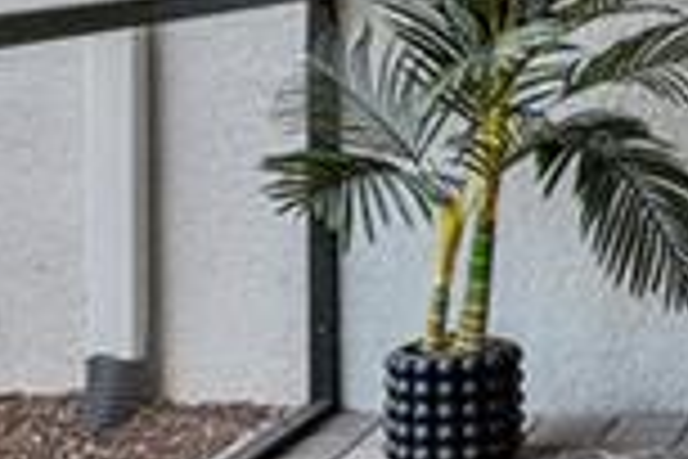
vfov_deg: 12.4
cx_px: 1075
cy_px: -148
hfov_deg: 17.0
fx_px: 2045
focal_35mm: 107
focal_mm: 16
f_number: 9.5
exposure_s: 1/90
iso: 500
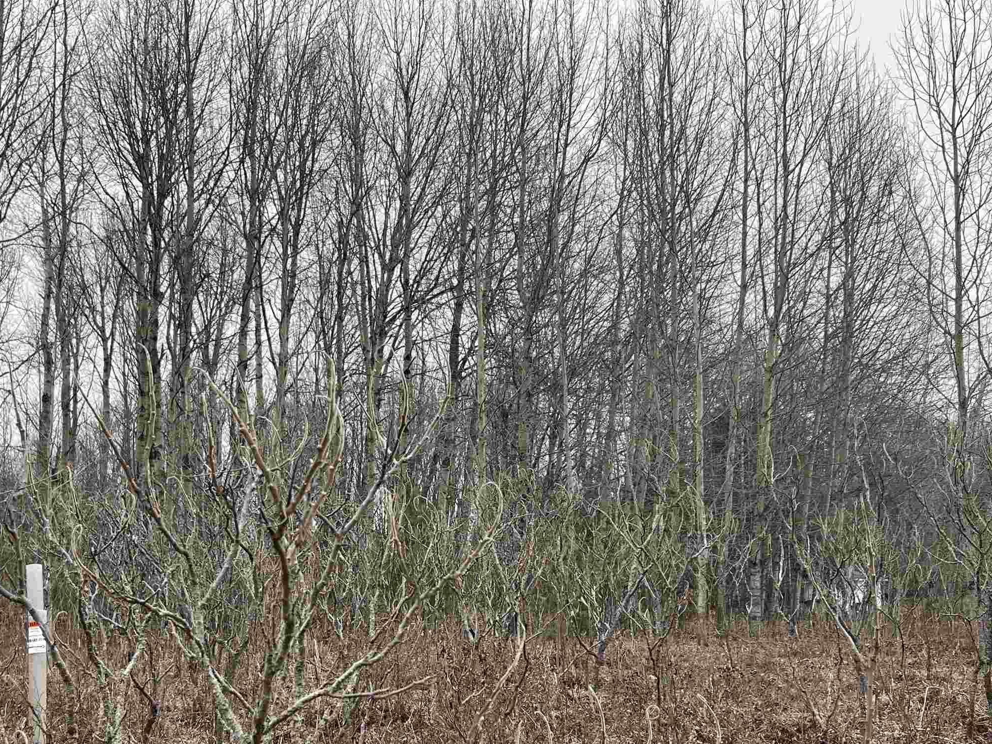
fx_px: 1146
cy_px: 525
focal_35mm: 40
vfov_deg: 35.4
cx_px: 375
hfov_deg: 46.4
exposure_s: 1/674
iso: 50
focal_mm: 5.7
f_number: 1.5
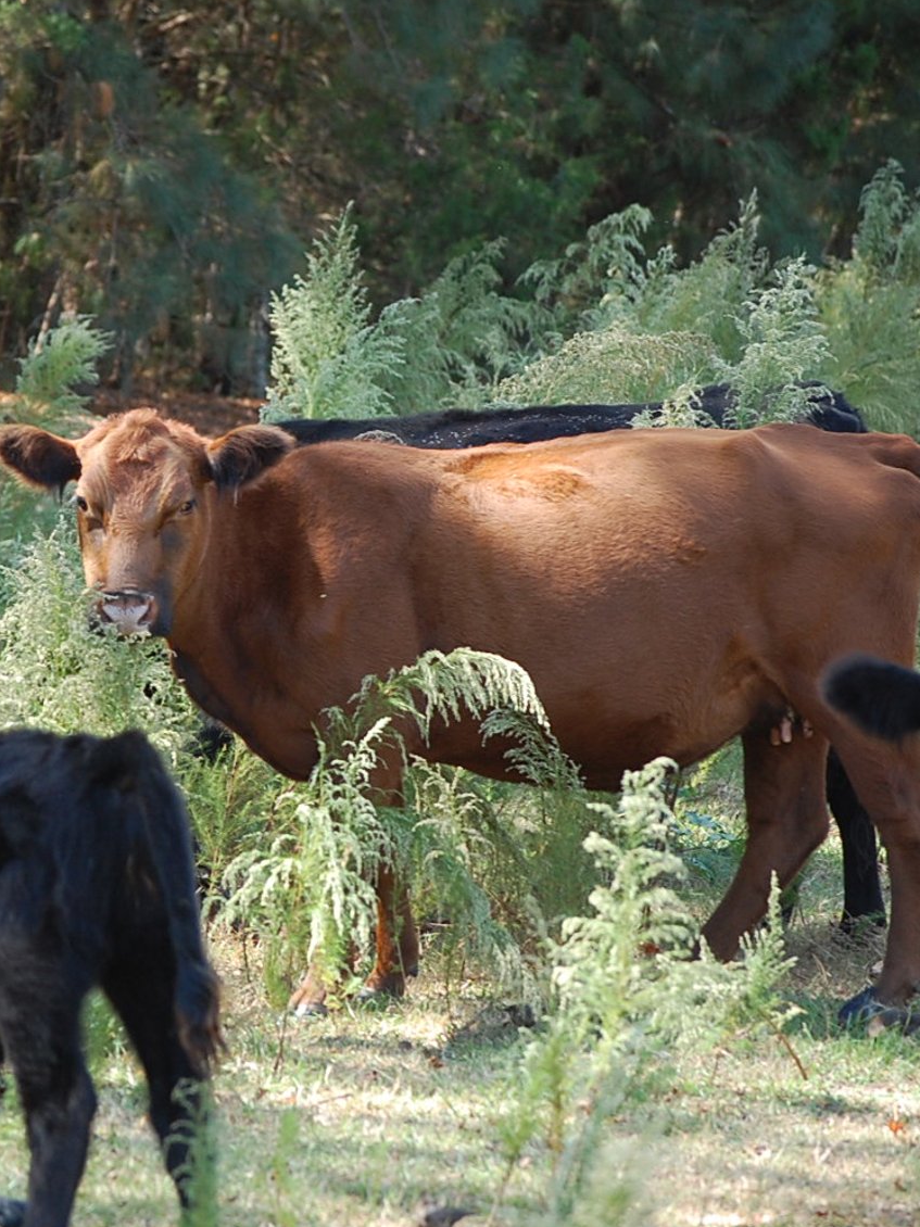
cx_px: 144
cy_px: 613
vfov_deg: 10.1
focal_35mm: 196
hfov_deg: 7.6
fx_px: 6948
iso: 400
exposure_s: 1/250
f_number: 4.5
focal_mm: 90
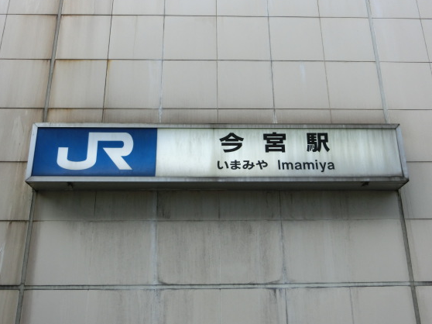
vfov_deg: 36.8
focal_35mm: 39
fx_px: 487
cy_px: 156
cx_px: 221
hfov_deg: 47.9
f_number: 3.9
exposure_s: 1/125
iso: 160
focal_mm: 6
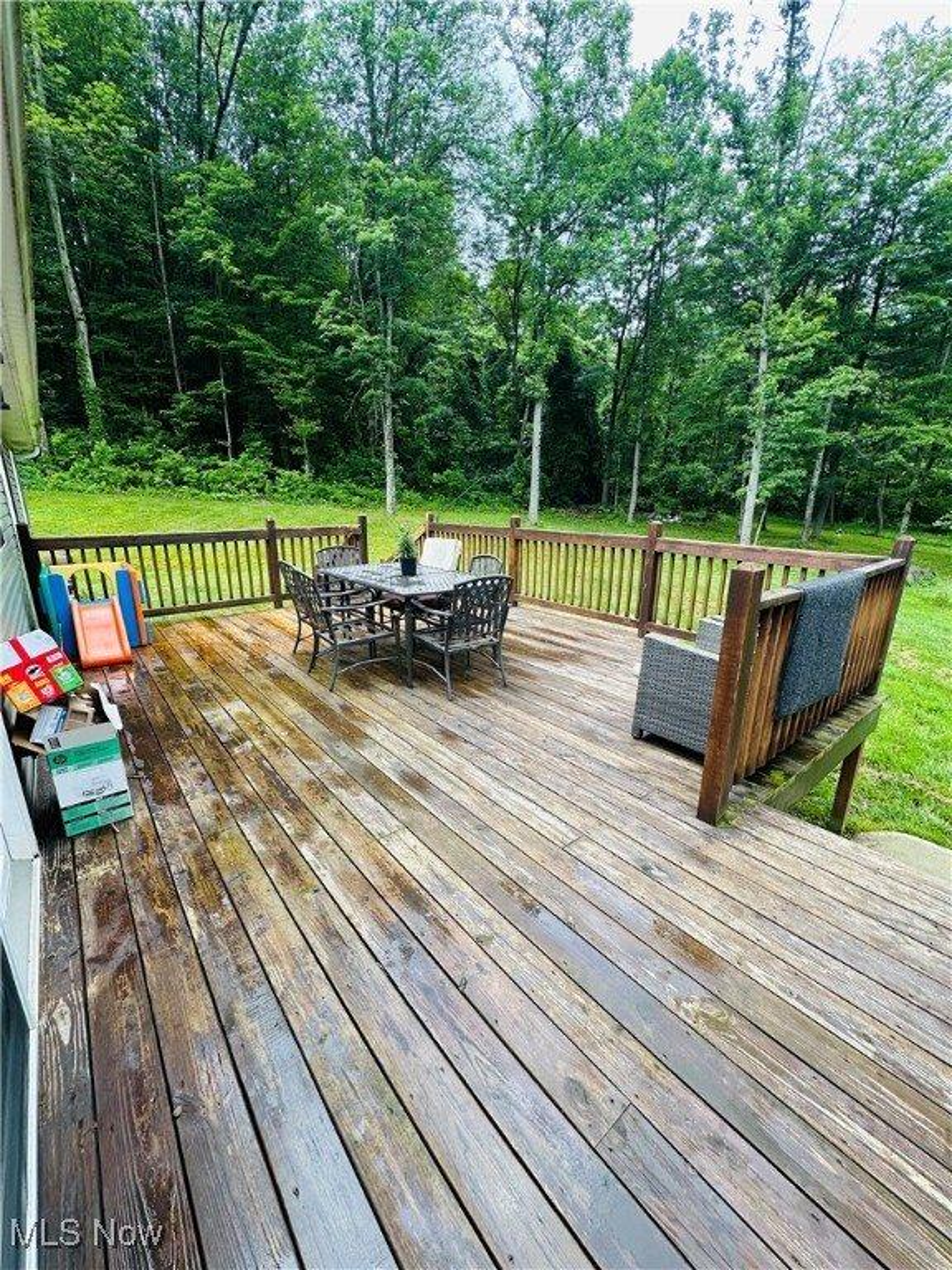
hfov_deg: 85.7
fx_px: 513
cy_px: 635
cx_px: 476
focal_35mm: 14
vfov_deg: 102.1
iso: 40
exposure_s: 1/370
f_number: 2.2
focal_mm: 2.22
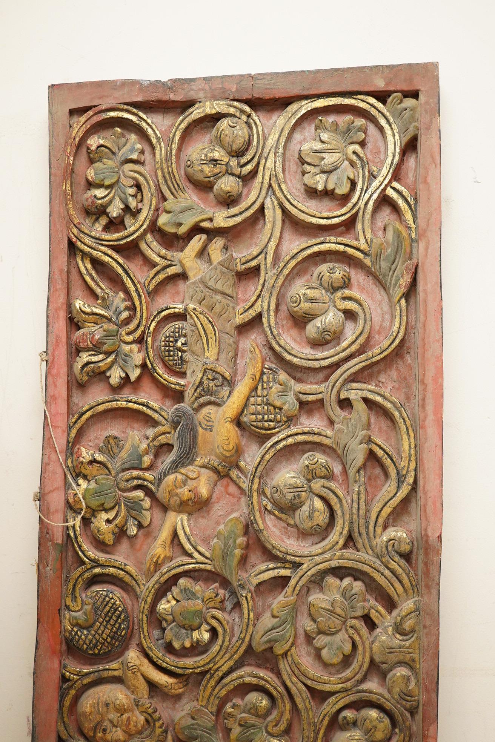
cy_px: 371
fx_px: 928
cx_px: 248
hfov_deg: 29.9
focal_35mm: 45
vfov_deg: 43.6
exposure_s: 1/400
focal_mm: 30
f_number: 3.5
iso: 2500
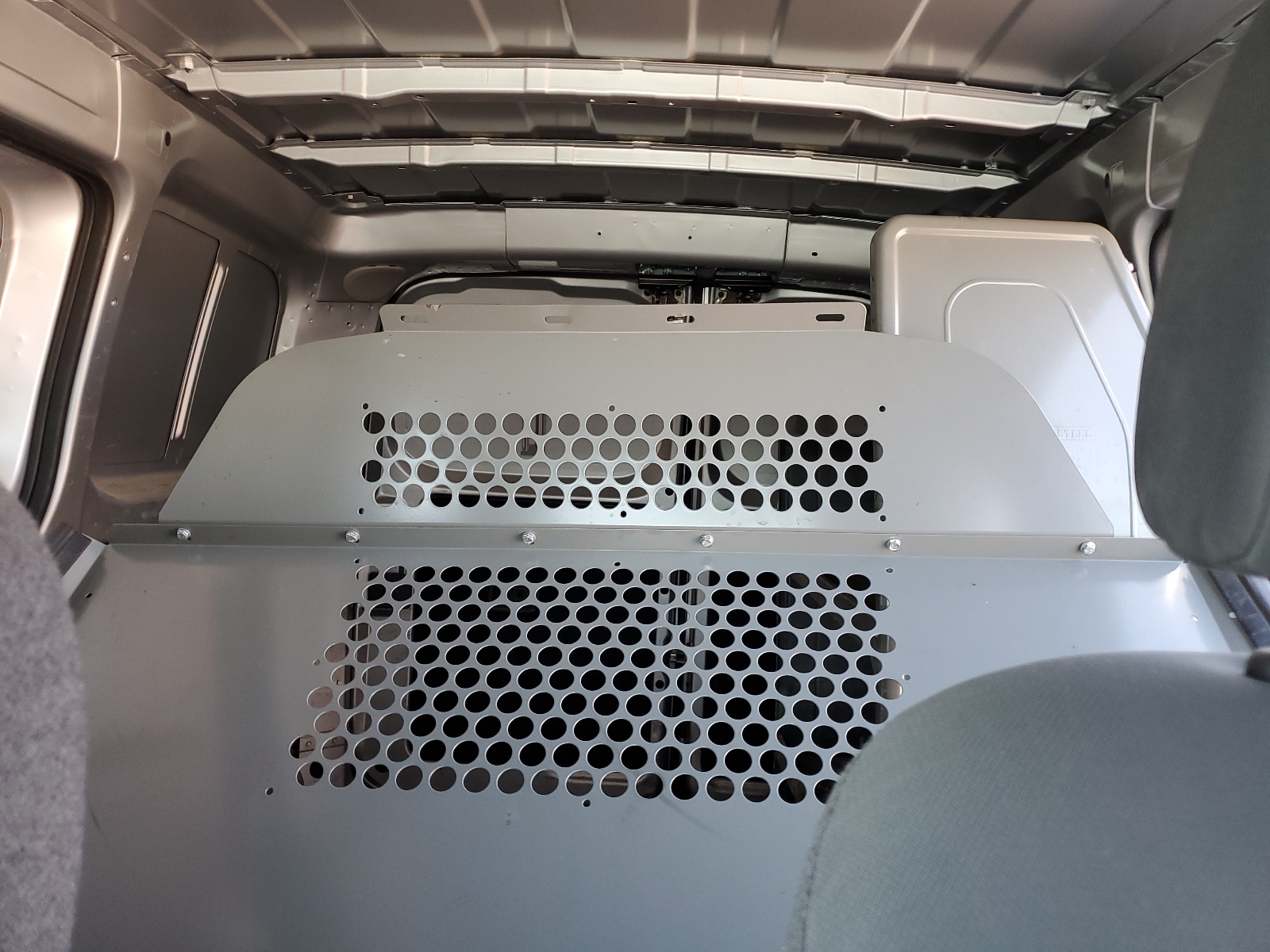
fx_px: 954
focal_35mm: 26
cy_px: 476
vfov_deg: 53.1
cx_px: 635
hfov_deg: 67.3
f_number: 1.5
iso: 69
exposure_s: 1/100
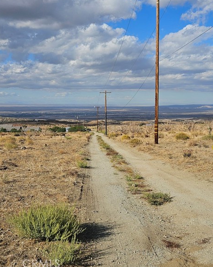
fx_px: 197
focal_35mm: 25
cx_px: 109
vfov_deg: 68.0
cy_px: 122
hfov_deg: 56.8
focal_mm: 5.4
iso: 25
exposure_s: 1/5000
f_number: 1.8
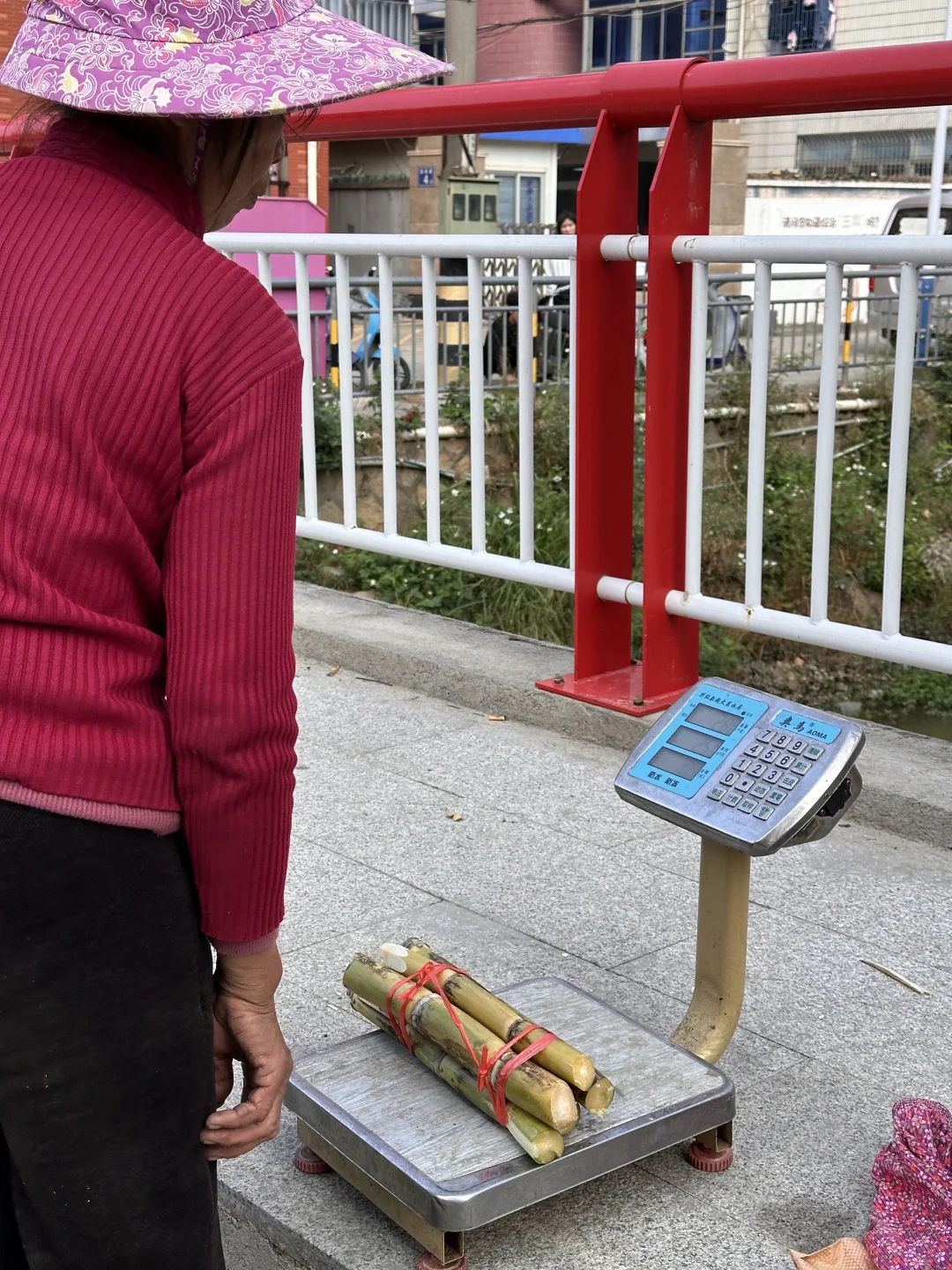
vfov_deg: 39.7
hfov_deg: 30.3
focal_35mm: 48
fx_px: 1760
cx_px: 476
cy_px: 635
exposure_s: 1/1305
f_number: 1.78
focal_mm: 6.86
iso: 64
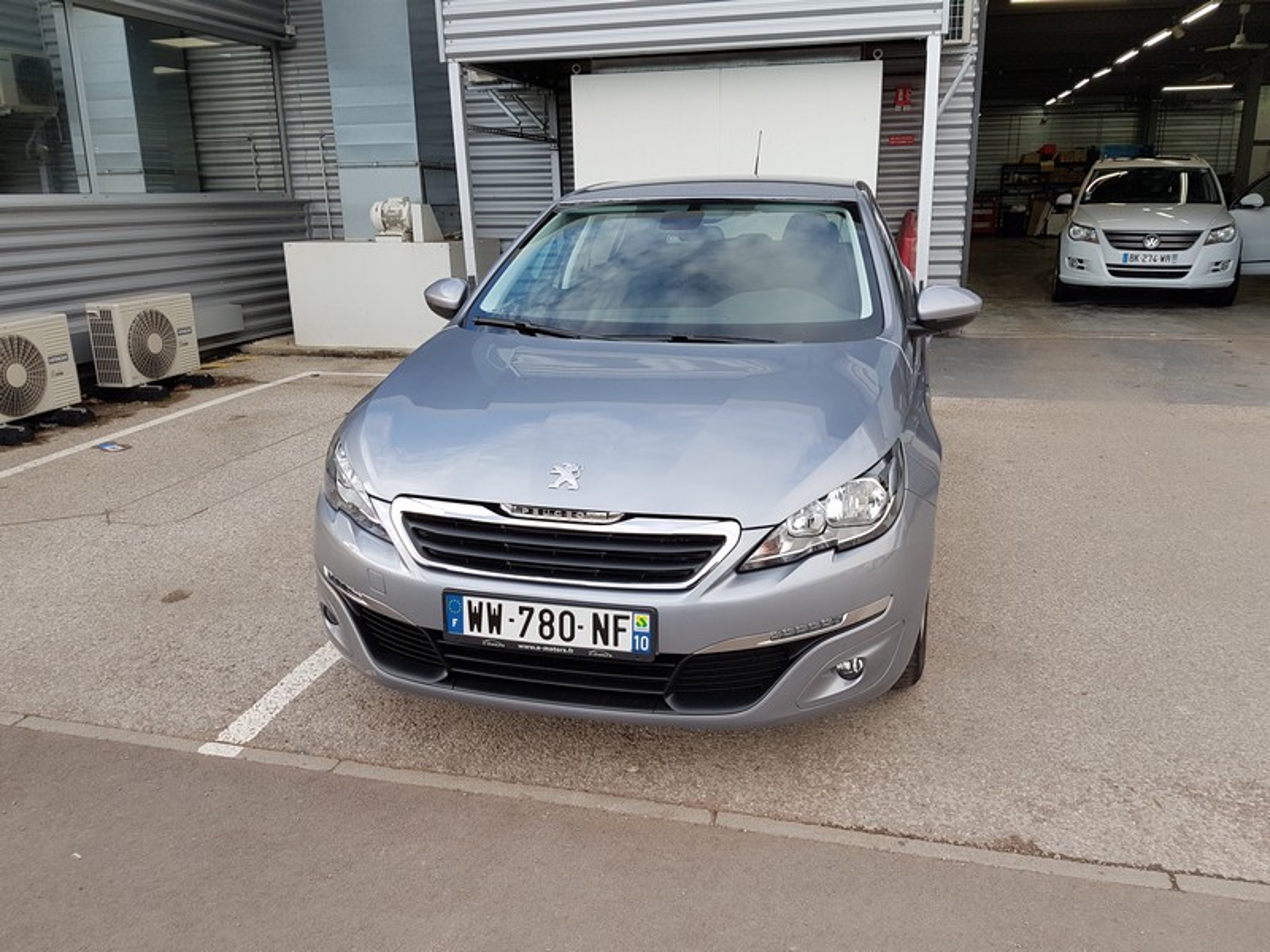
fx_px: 954
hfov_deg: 67.3
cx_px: 635
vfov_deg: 53.1
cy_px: 476
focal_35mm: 26
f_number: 1.7
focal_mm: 4.2
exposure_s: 1/250
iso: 40
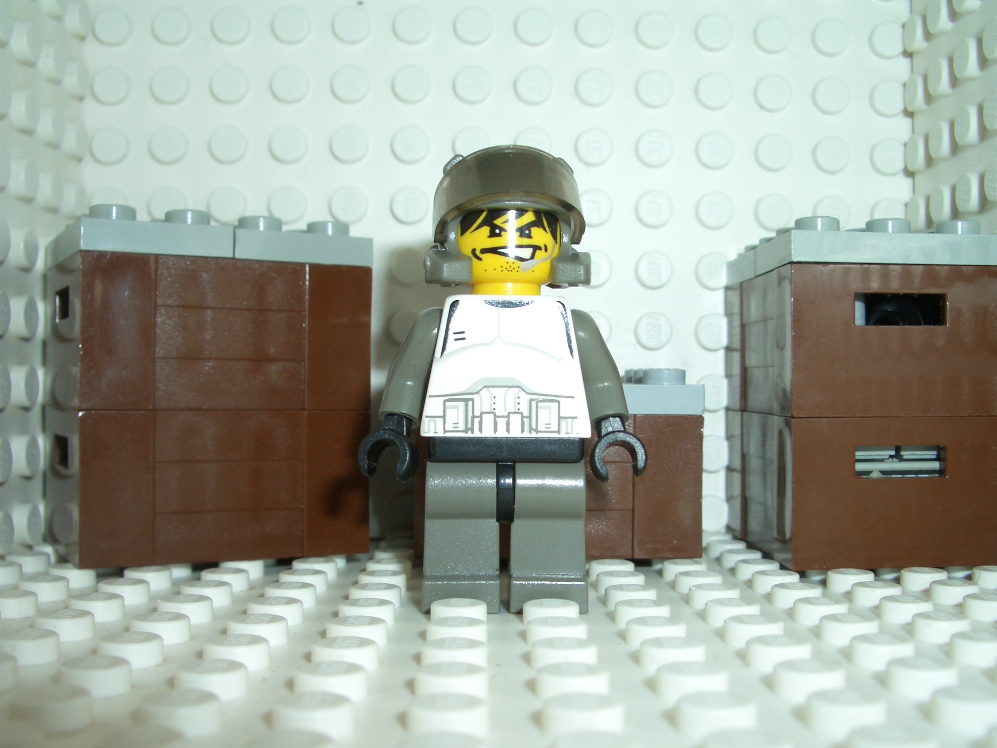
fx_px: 1152
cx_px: 502
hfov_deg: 46.8
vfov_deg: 35.9
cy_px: 402
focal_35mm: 40
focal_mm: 5.8
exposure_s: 1/60
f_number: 4.3
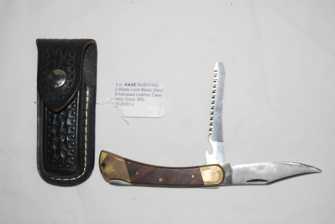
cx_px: 168
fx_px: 531
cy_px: 112
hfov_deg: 35.0
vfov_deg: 23.8
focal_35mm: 57
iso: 100
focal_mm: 38
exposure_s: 1/60
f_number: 5
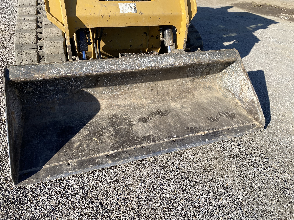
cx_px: 147
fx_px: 221
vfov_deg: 53.1
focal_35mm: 26
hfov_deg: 67.3
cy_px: 110
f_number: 1.8
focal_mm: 4.25
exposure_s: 1/1779
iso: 32
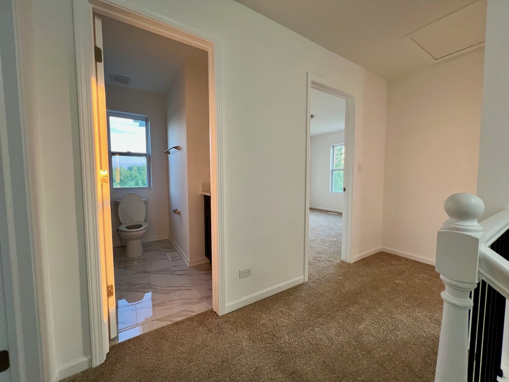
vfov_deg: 89.9
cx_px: 254
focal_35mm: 13
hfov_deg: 106.2
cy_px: 191
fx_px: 191
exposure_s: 1/60
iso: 160
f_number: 1.8
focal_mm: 1.57
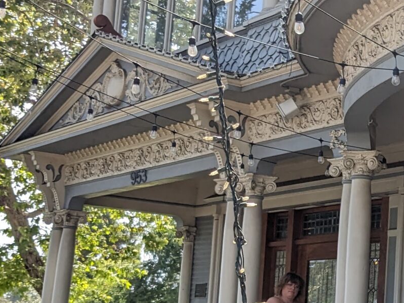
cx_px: 479
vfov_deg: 16.9
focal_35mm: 87
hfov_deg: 21.0
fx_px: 1016
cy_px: 220
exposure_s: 1/935
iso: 49
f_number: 1.73
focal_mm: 4.38
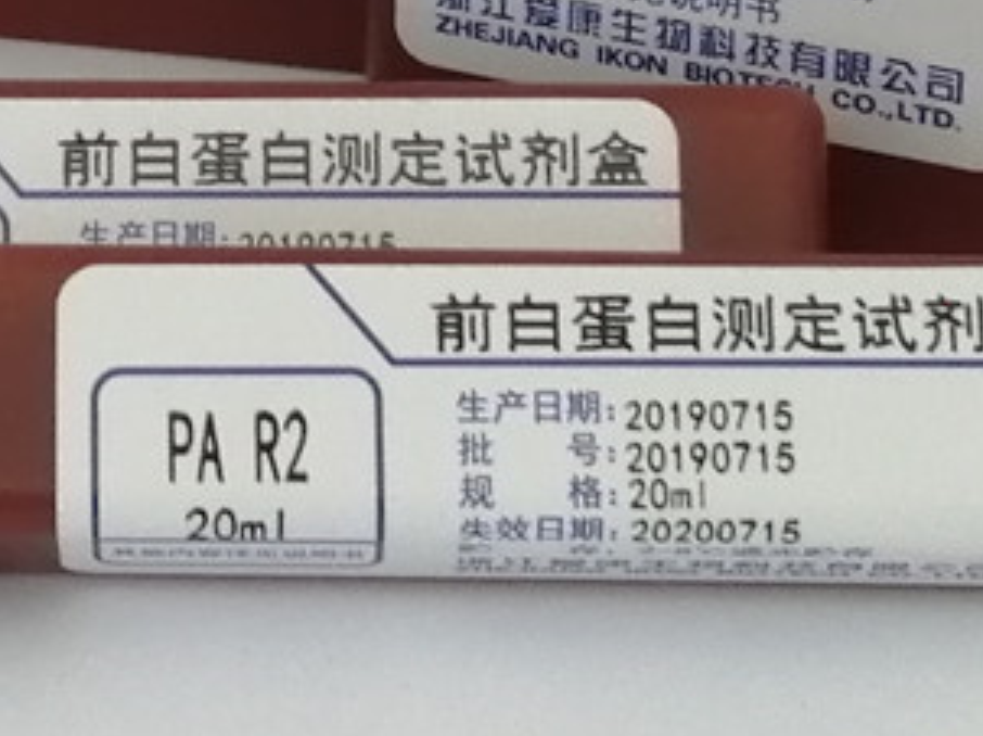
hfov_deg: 10.4
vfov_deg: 7.7
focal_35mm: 189
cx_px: -46
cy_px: -375
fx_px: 5363
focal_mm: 3.64
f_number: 1.8
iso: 125
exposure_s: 1/30
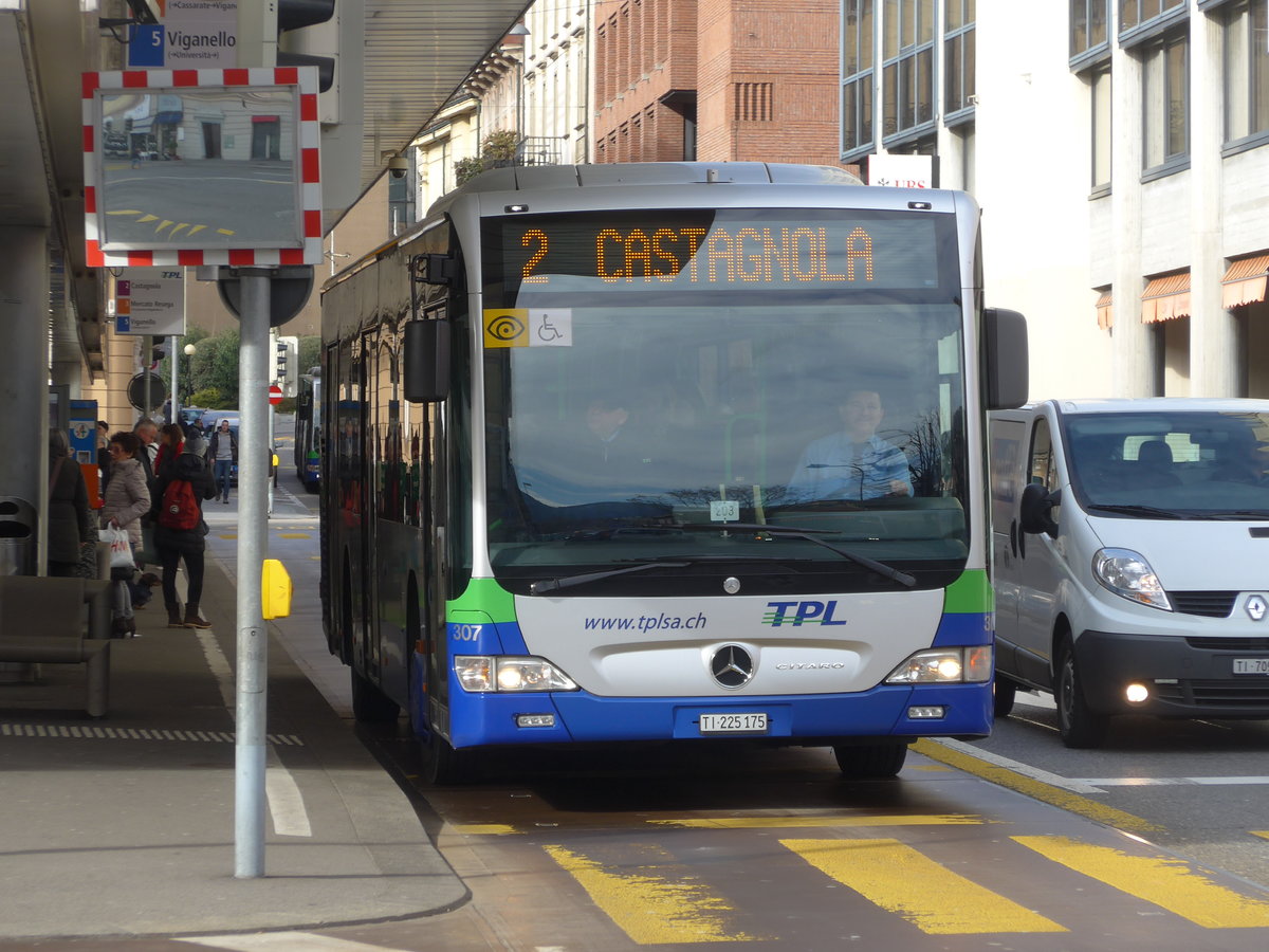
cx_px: 634
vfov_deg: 10.6
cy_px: 476
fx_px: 5132
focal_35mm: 140
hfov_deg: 14.1
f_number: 5.4
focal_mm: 27.3
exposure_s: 1/125
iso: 80
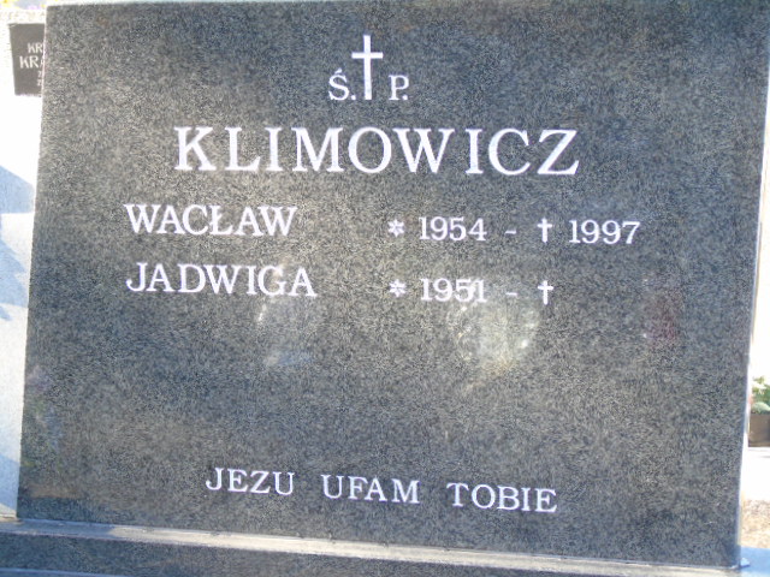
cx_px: 385
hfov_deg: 20.9
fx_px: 2091
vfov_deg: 15.7
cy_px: 288
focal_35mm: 94
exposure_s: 1/60
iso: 250
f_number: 4.3
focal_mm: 17
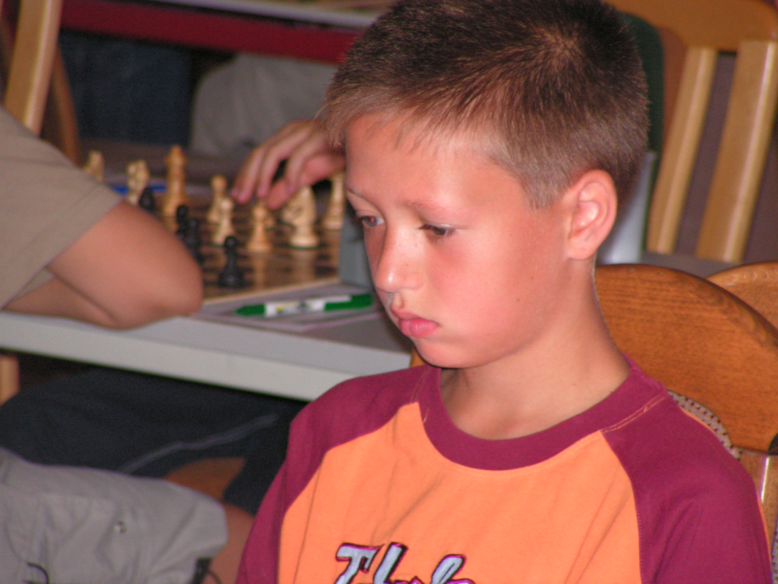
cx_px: 389
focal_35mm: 227
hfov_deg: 8.7
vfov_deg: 6.5
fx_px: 5102
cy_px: 292
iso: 200
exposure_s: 1/200
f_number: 3.3
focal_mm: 37.9
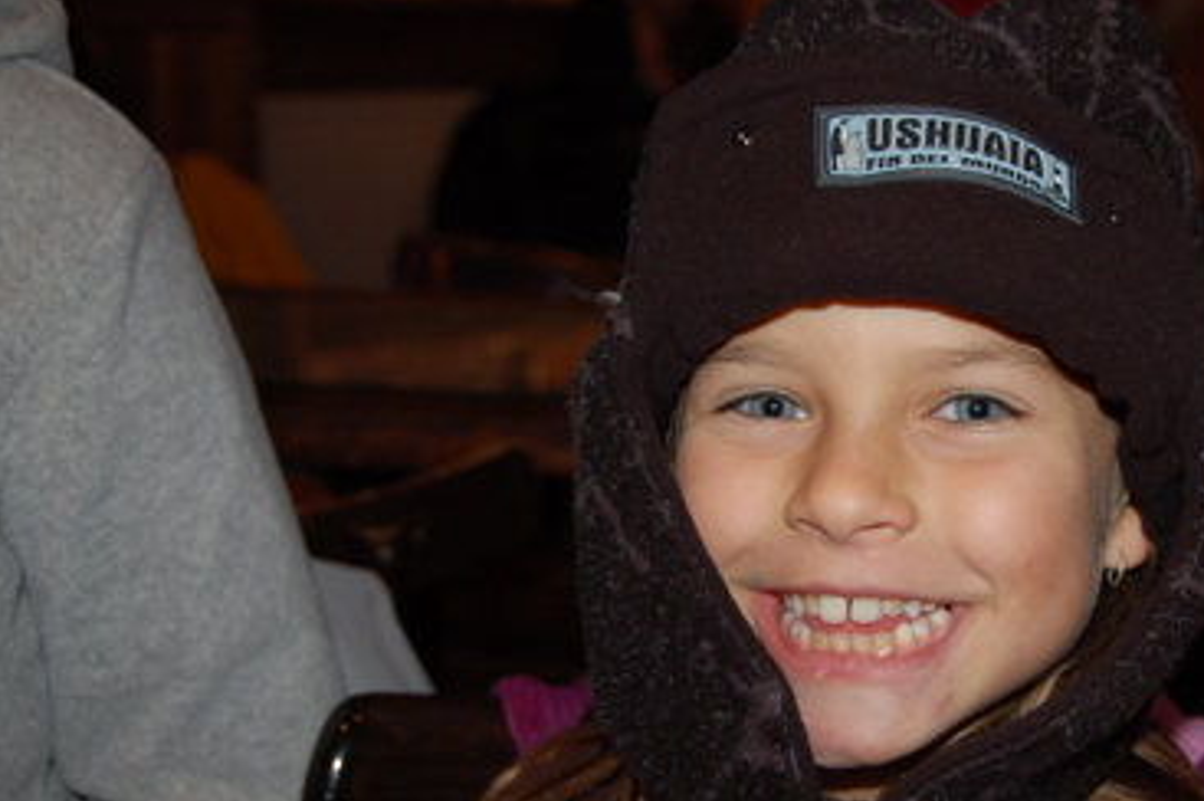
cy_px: 486
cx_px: 889
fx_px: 2406
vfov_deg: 18.9
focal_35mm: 72
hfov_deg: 27.7
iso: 400
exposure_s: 1/60
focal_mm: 32
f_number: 4.2
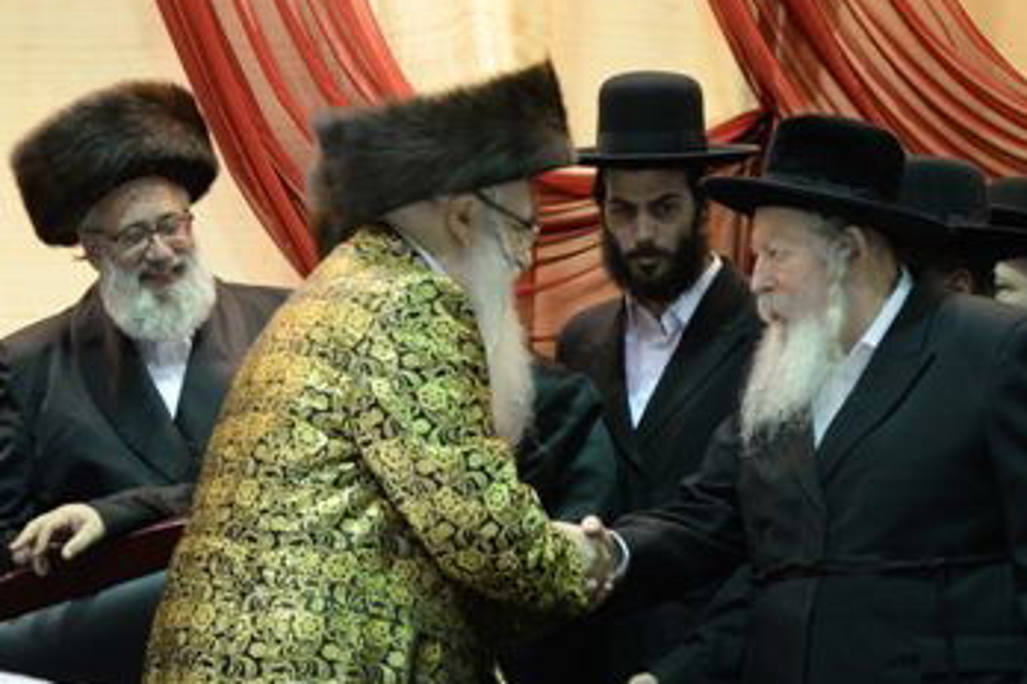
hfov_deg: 11.2
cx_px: 401
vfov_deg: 7.5
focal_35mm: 184
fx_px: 5249
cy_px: 311
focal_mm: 100
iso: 3200
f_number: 5.6
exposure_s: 1/80
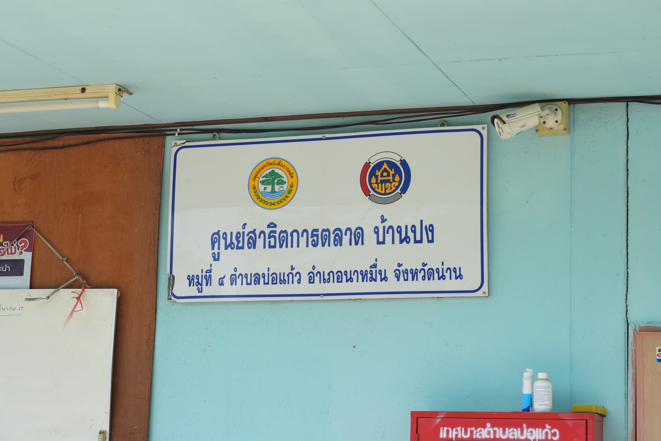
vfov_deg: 18.2
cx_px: 330
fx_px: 1377
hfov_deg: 27.0
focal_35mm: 75
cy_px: 220
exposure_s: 1/1250
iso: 160
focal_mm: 50
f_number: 3.2
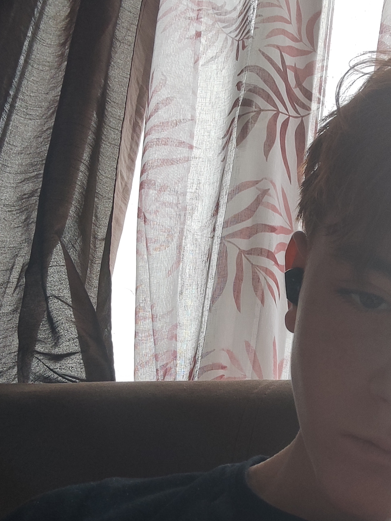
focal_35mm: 36
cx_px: 328
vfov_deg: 51.3
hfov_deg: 37.8
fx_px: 541
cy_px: 275
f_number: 2.45
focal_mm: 3.49
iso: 50
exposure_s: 1/139
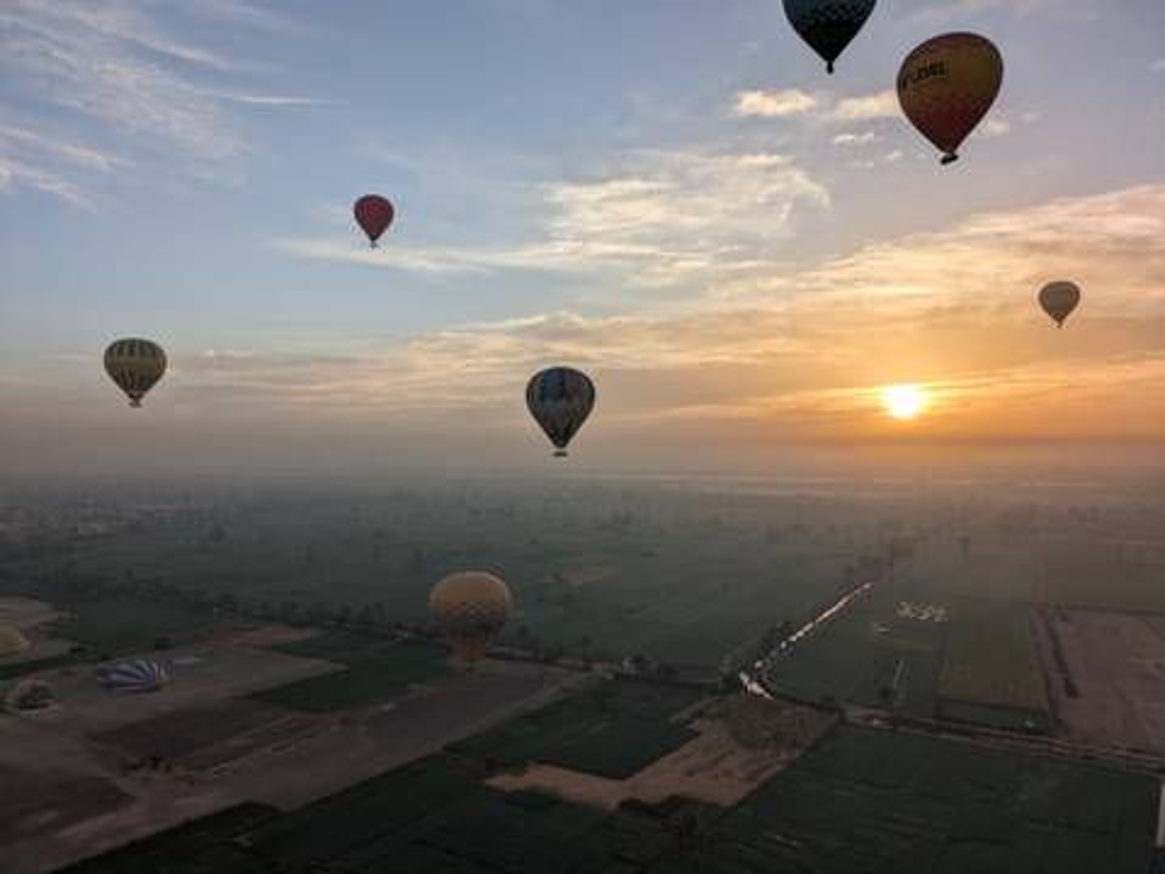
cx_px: 582
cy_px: 437
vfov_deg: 54.9
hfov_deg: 69.4
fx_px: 841
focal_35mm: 25
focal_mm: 5.43
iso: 43
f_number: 1.89
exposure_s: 1/3086
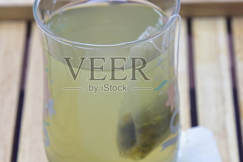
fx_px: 1316
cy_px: 75
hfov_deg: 10.5
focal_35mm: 195
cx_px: 107
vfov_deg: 7.0
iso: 1250
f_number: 9
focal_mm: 110
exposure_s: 1/40
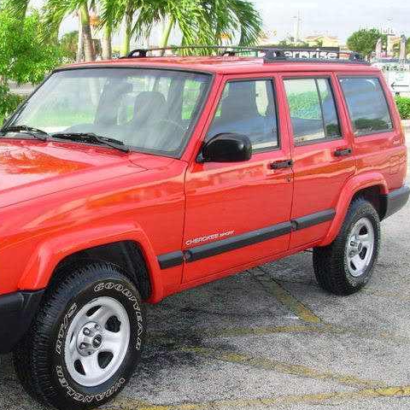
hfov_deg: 30.2
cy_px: 211
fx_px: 750
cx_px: 113
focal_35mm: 56
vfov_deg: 30.6
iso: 50
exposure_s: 1/256
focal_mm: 6.3
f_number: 2.9
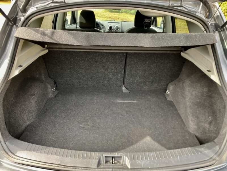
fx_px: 170
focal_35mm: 26
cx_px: 114
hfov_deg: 67.3
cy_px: 86
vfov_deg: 53.1
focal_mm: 4.25
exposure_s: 1/122
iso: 64
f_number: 1.8
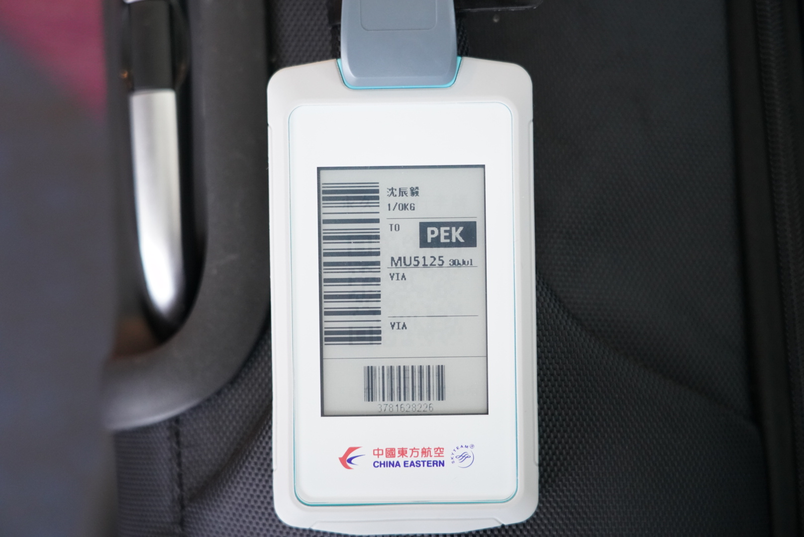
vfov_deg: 21.0
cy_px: 268
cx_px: 402
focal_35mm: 65
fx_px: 1453
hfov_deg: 30.9
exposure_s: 1/160
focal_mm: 65
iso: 4000
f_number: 4
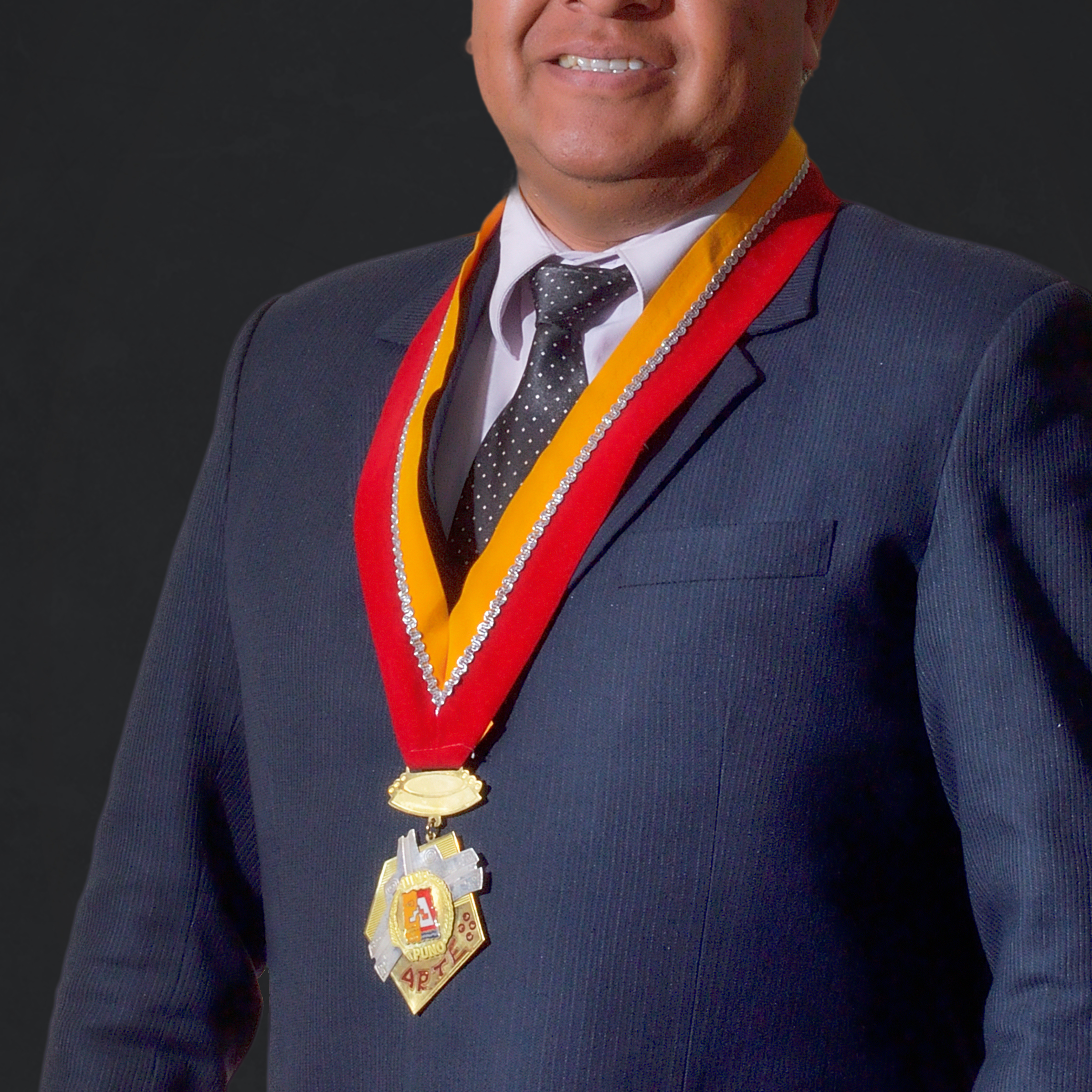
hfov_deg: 12.7
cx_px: 537
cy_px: 651
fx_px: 4890
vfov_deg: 12.7
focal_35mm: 137
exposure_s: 1/250
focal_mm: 50
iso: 100
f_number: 14
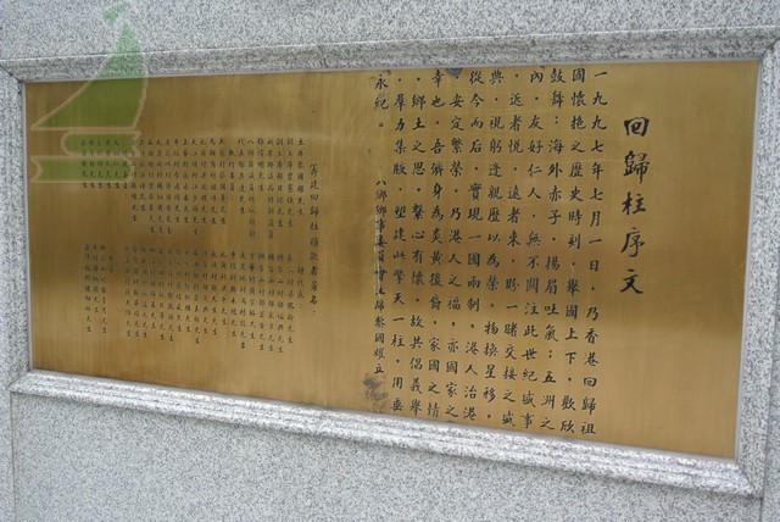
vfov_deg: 30.6
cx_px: 390
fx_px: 954
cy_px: 261
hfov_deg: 44.5
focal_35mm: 44
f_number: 4.2
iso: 200
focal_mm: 16.3
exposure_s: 1/200
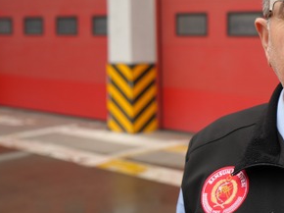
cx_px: 284
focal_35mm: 68
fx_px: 557
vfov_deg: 21.6
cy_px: 89
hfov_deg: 27.0
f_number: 4
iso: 100
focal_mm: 32
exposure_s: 1/160
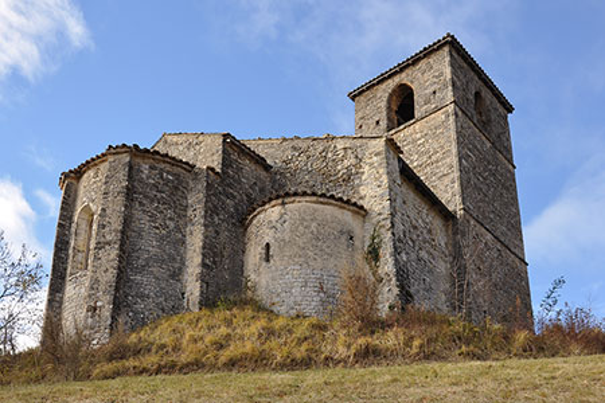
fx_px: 555
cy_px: 202
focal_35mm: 33
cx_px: 302
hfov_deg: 57.2
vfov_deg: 40.0
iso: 200
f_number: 10
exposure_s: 1/100
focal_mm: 22
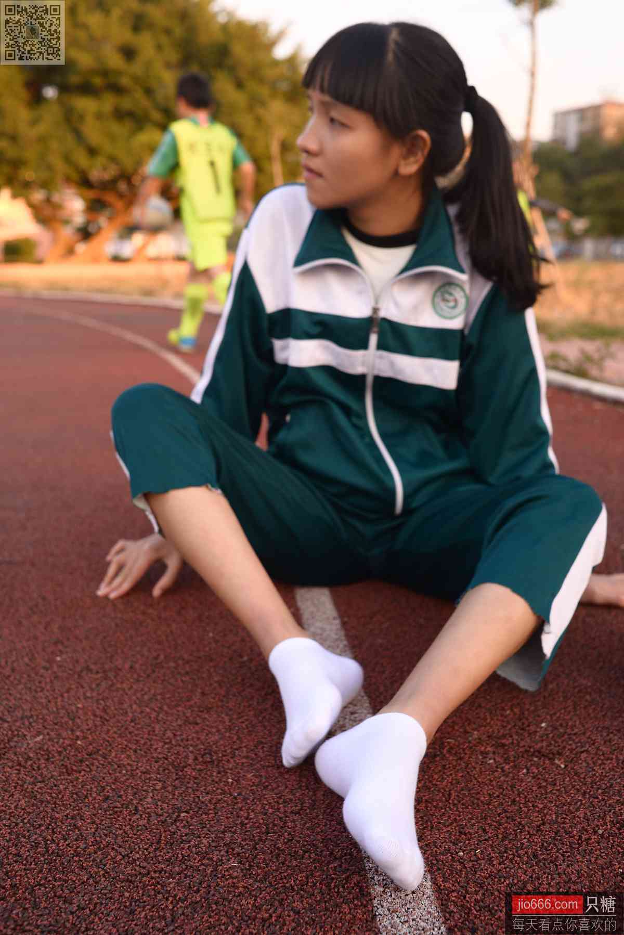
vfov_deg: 54.4
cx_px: 312
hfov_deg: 37.9
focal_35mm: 35
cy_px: 468
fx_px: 909
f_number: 5.6
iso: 100
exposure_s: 1/60
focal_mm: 35
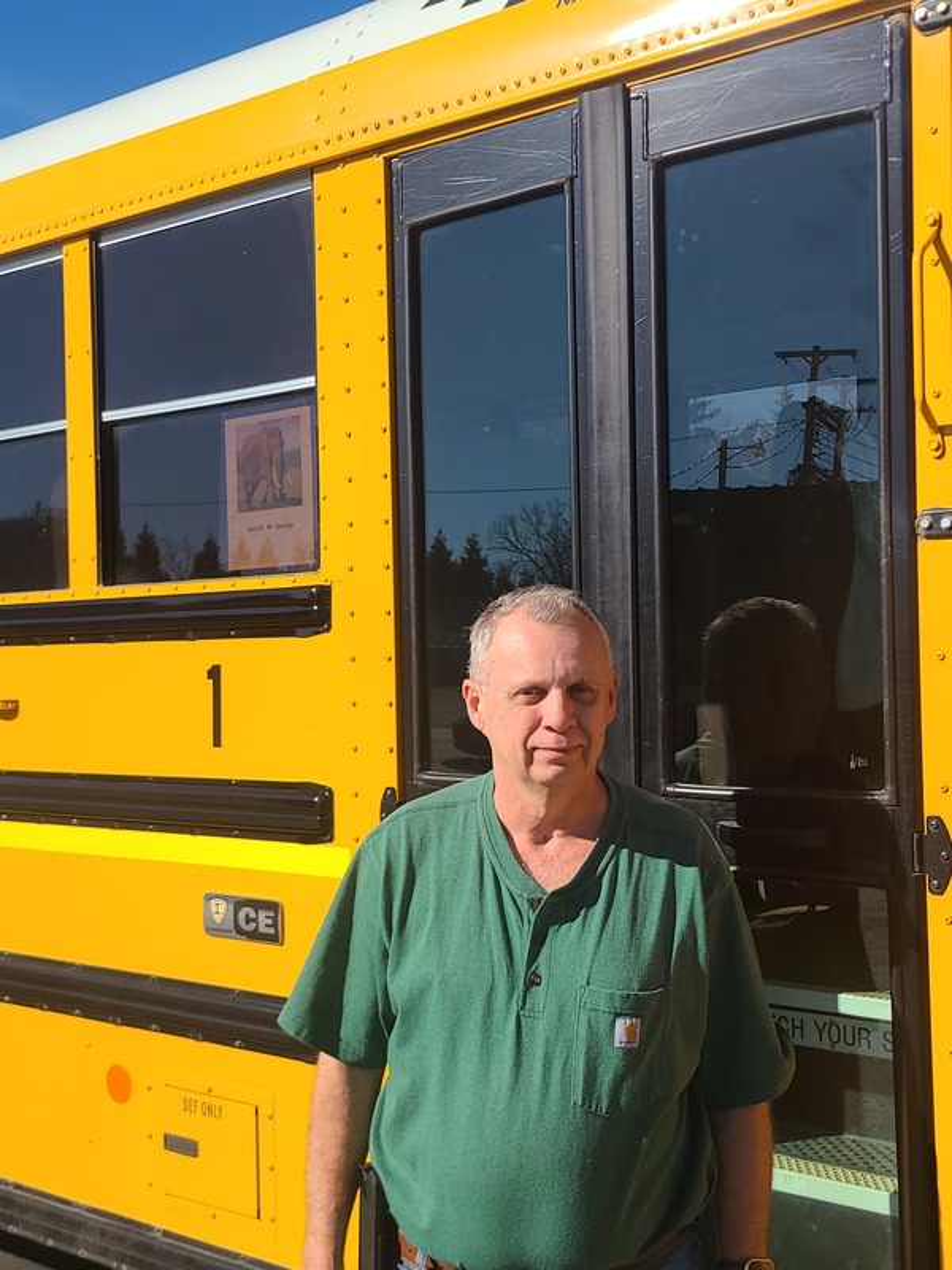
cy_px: 635
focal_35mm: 26
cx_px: 476
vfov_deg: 67.3
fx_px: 953
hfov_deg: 53.1
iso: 40
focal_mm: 5.4
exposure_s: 1/3168
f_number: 1.8
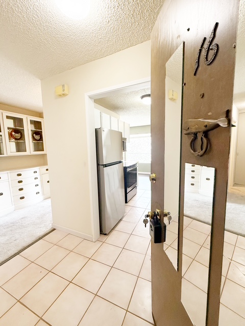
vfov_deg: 102.1
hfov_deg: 85.7
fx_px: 132
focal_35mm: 14
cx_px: 122
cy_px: 163
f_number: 2.2
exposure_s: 1/120
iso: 160
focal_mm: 2.22
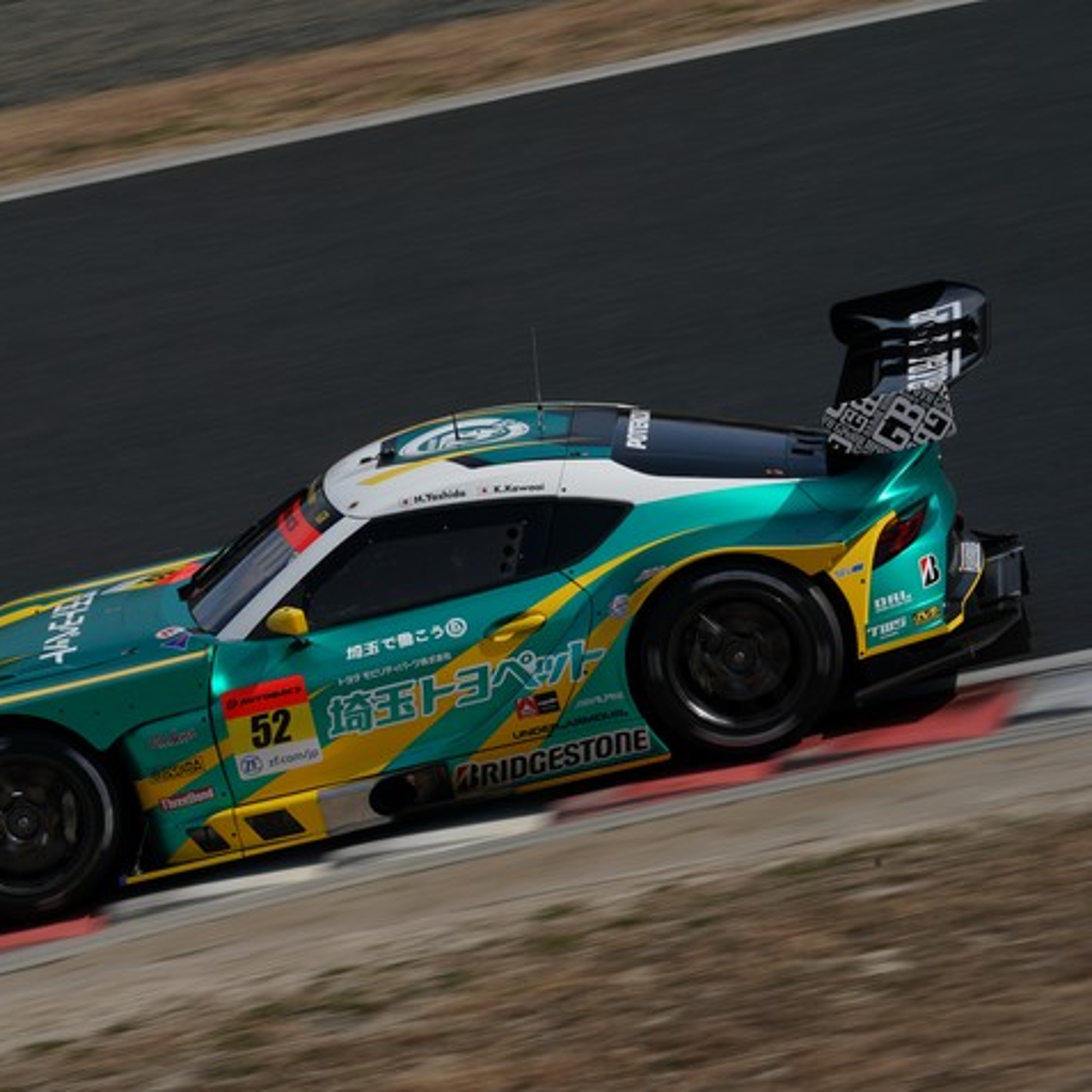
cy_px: 547
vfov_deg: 5.4
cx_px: 341
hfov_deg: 5.4
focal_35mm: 323
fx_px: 11528
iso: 200
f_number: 20
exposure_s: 1/250
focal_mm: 252
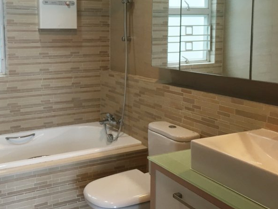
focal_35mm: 39
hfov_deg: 47.1
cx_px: 94
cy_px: 99
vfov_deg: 36.8
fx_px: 313
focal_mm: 4.15
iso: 64
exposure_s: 1/30
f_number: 2.2
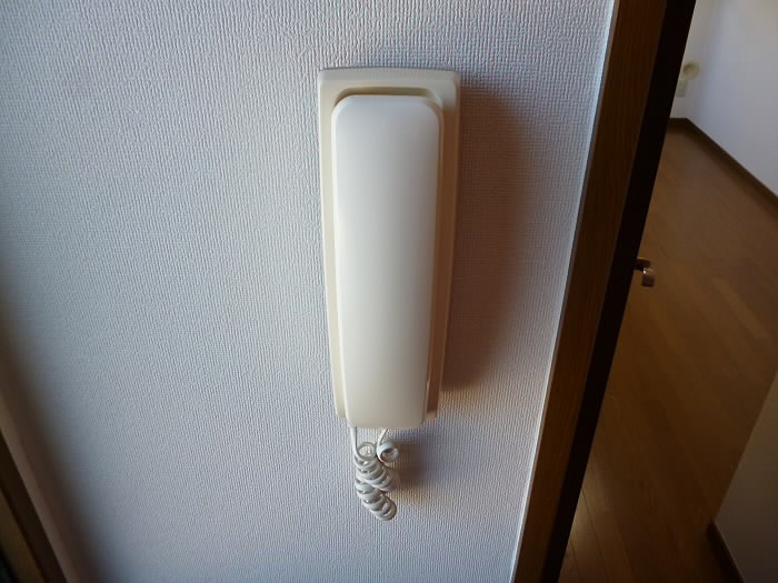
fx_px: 629
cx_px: 389
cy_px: 292
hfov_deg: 63.4
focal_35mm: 28
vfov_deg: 49.7
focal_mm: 5
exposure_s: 1/60
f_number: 3.1
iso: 160
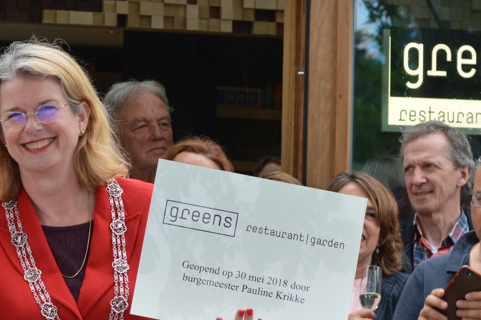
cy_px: 241
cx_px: 60
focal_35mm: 176
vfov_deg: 7.8
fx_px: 2350
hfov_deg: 11.6
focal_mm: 50
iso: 200
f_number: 5.6
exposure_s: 1/125
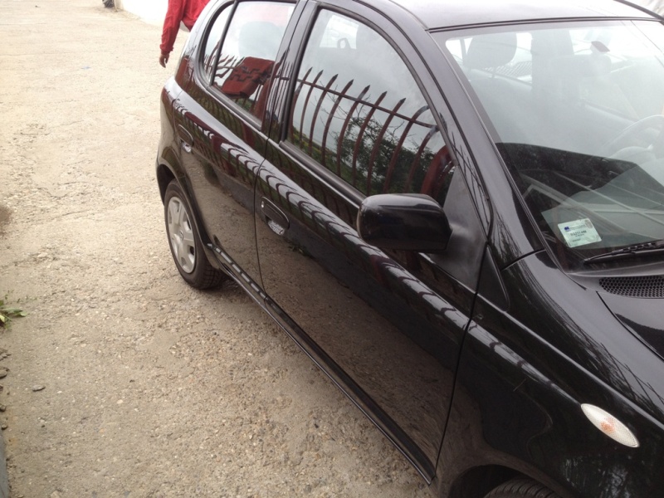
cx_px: 332
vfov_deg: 40.7
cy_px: 249
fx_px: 671
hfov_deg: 52.6
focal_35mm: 35
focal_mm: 4.28
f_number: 2.4
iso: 64
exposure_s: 1/195
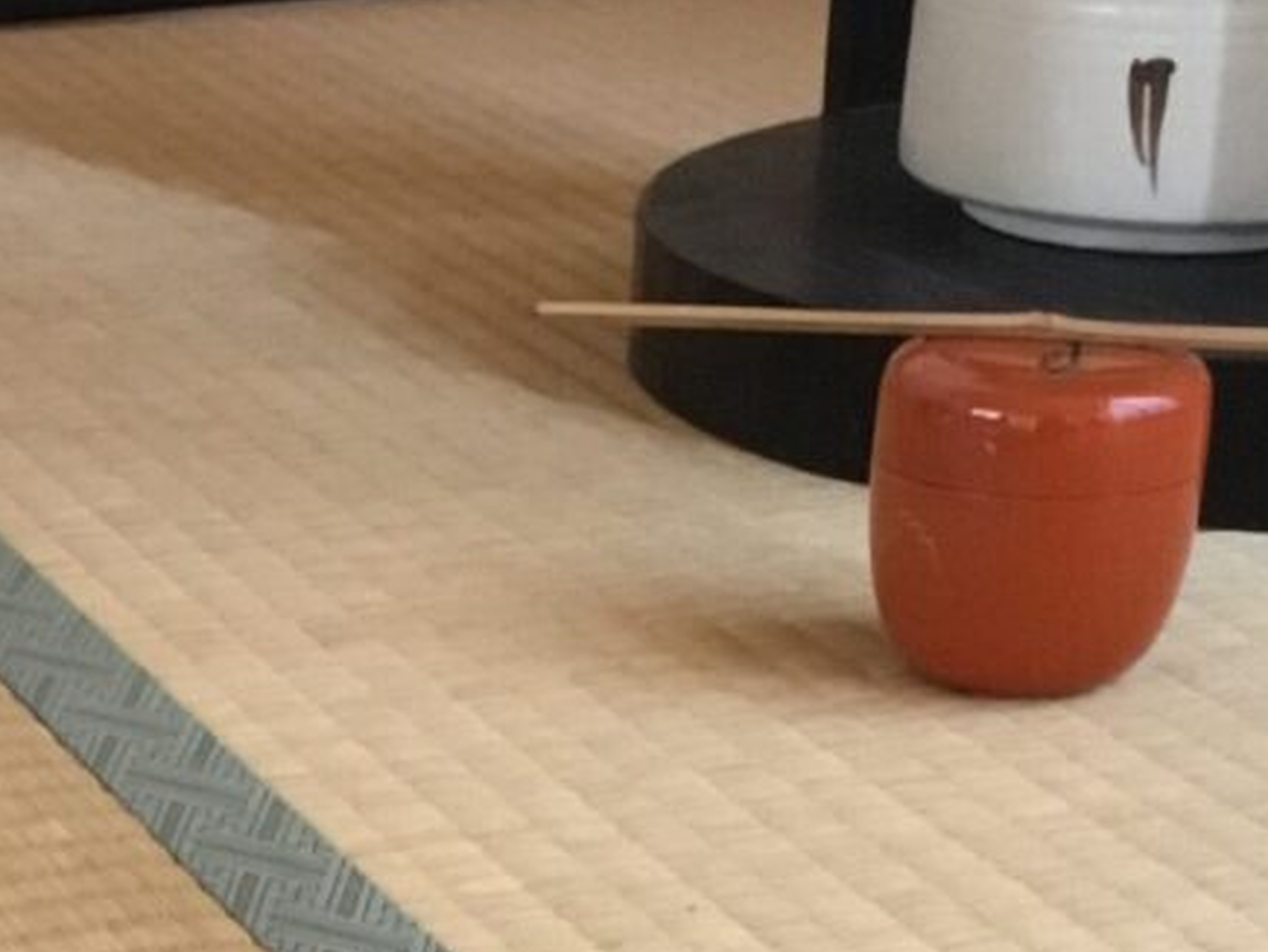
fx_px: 4251
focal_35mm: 116
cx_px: 61
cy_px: 1302
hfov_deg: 16.7
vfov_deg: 12.3
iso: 200
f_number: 2.4
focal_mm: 3.3
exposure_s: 1/17
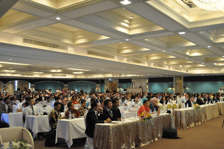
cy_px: 74
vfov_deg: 34.2
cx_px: 112
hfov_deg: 49.6
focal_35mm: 39
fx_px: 242
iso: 3200
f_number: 5
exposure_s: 1/30
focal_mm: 26
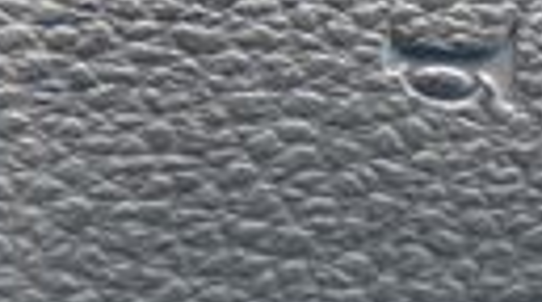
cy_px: 189
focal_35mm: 1002
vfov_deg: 1.2
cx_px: 1252
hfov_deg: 2.2
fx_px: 14374
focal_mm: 120
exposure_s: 1/30
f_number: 4
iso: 500
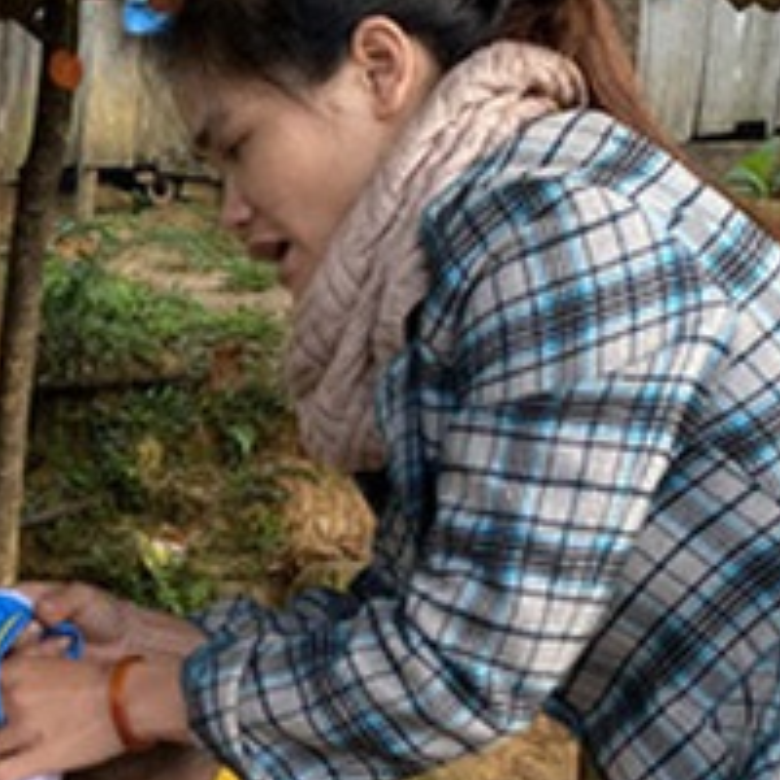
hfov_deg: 19.3
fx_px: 2192
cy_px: 805
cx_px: -82
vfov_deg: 19.5
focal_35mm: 86
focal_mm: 4.25
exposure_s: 1/122
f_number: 1.8
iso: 80
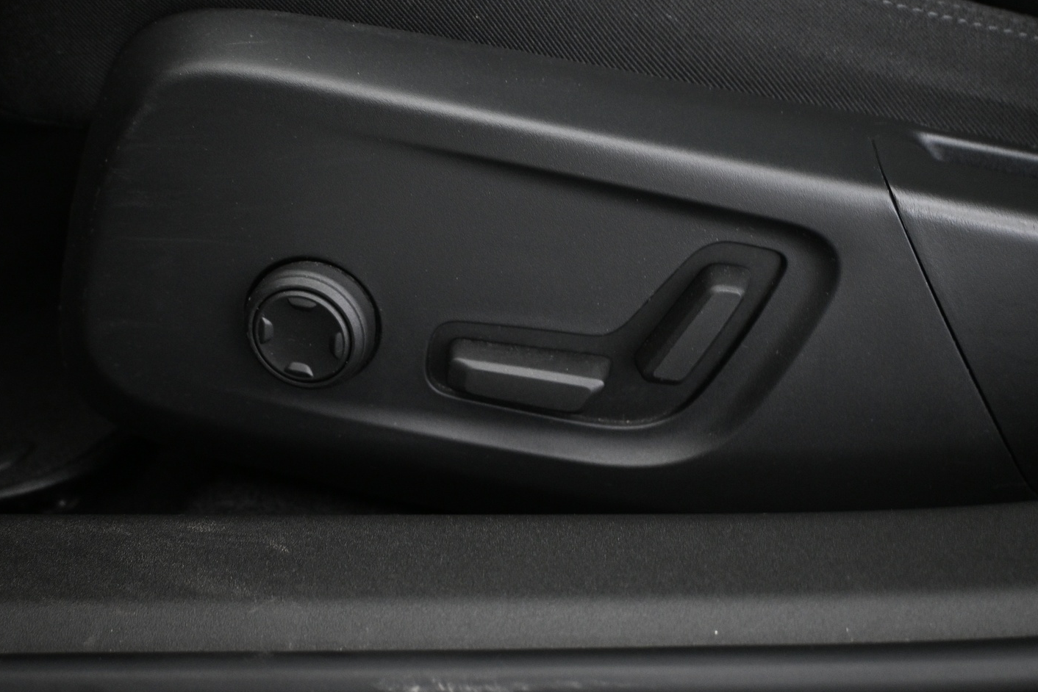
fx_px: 1141
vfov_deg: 33.7
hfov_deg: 48.9
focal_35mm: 40
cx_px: 493
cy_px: 311
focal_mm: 23
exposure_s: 1/10
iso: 1600
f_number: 4.2
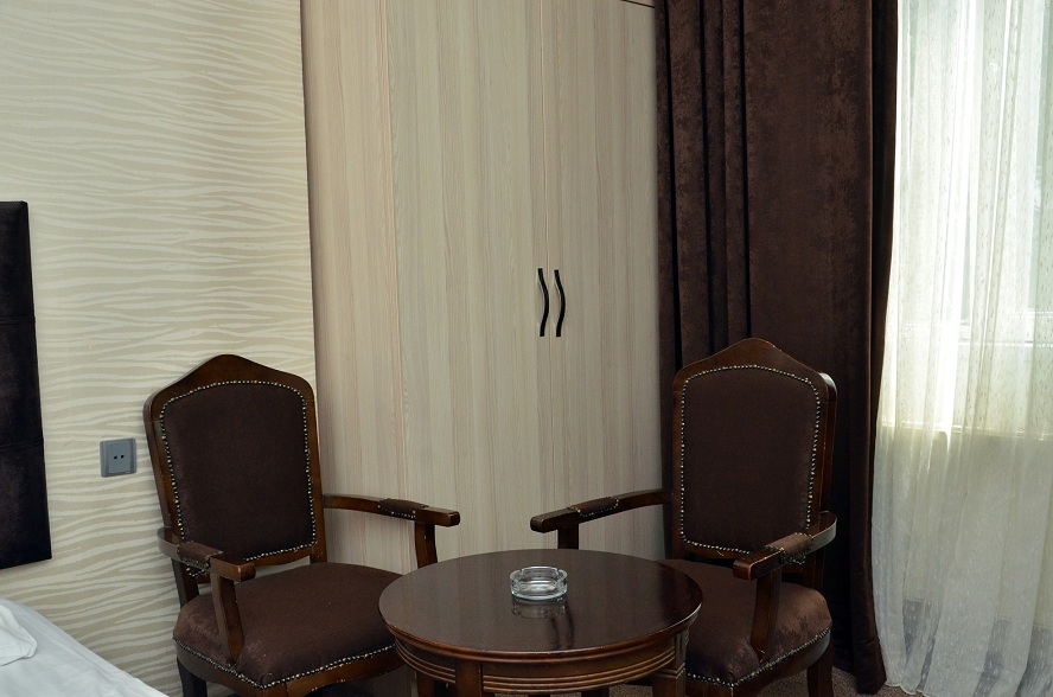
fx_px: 1051
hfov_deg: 53.2
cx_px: 526
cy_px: 348
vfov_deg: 36.7
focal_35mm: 36
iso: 800
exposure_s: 1/125
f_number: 5.6
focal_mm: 24
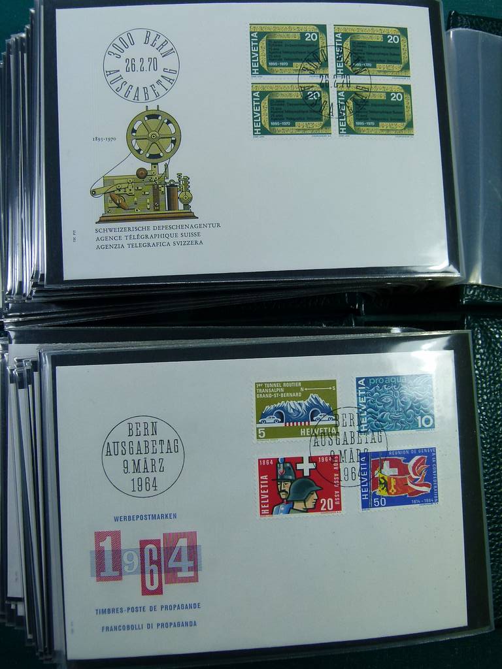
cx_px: 251
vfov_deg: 54.0
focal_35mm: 34
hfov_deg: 41.8
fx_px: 657
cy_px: 334
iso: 100
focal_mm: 6.1
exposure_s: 1/125
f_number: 3.6
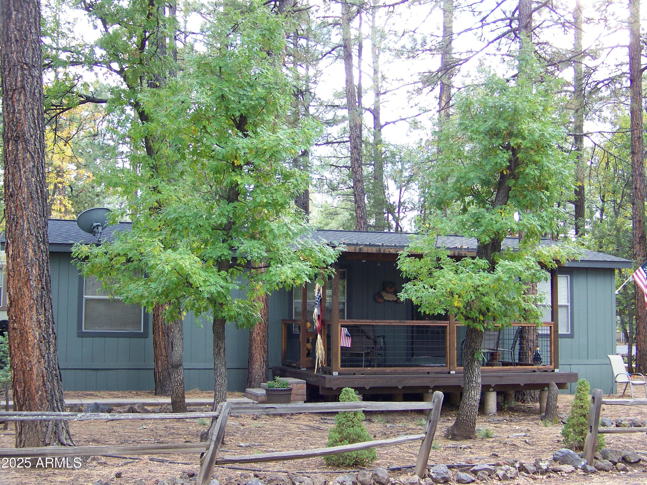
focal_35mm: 49
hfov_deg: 38.9
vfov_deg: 29.7
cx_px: 324
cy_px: 242
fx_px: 916
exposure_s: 1/30
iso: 64
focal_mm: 7.6
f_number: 2.8
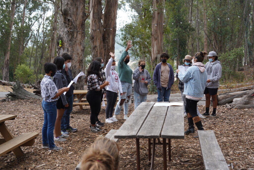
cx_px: 127
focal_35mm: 45
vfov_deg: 29.9
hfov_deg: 43.6
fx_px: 318
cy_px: 85
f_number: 5.6
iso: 400
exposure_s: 1/250
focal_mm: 45
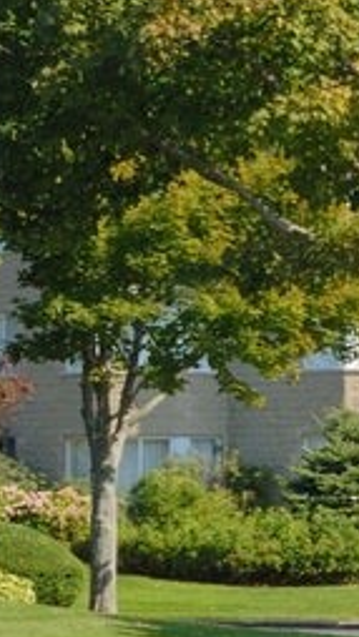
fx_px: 2807
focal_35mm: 166
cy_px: 426
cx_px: 1177
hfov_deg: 6.5
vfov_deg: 12.9
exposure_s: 1/40
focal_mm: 28
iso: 160
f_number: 10
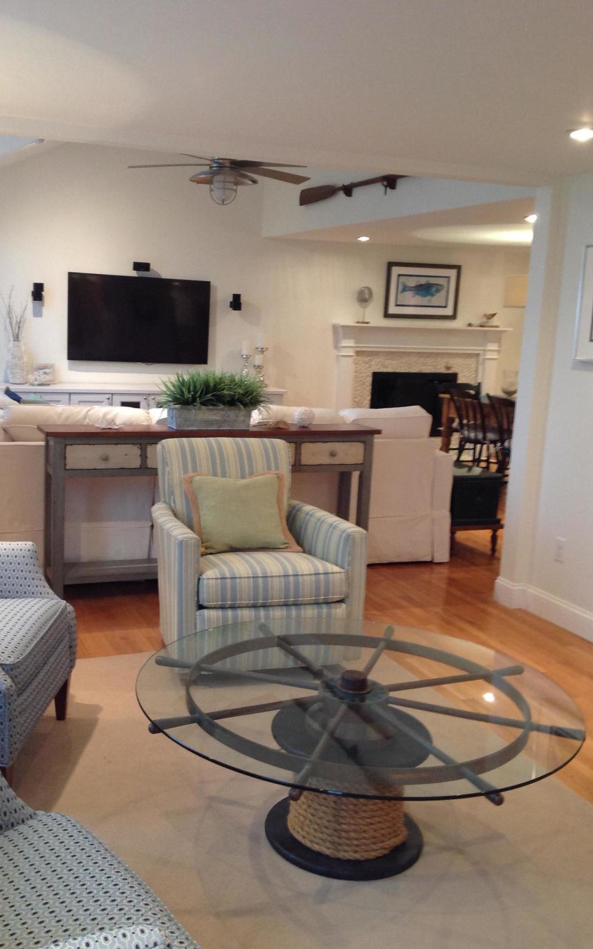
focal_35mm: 39
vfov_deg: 50.4
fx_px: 1008
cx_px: 231
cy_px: 478
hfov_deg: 32.7
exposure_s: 1/15
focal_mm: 4.28
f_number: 2.4
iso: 100
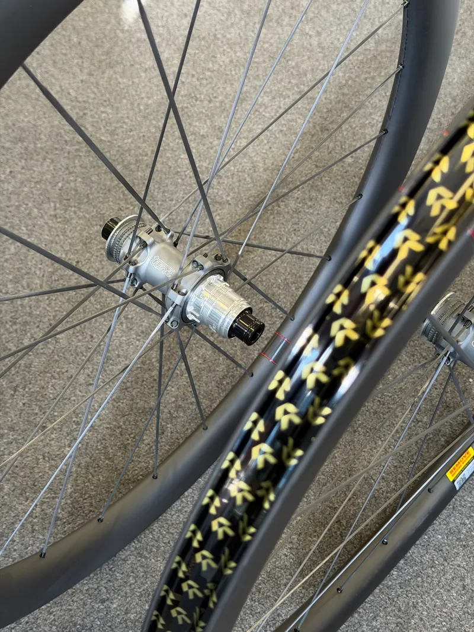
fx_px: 876
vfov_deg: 39.6
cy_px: 316
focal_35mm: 48
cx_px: 237
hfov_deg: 30.3
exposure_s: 1/60
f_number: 1.78
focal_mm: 6.76
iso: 125
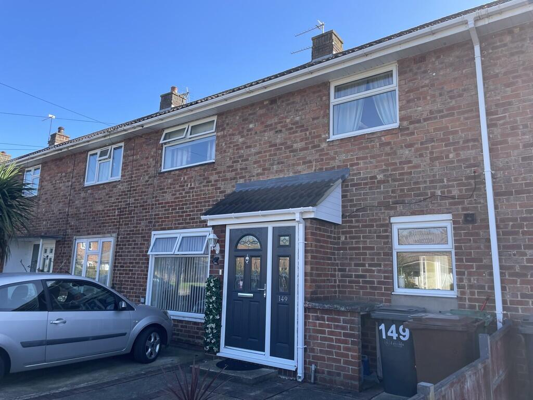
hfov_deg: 67.3
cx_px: 266
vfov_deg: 53.1
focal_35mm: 26
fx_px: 400
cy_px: 200
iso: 32
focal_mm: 4.2
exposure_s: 1/917
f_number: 1.6
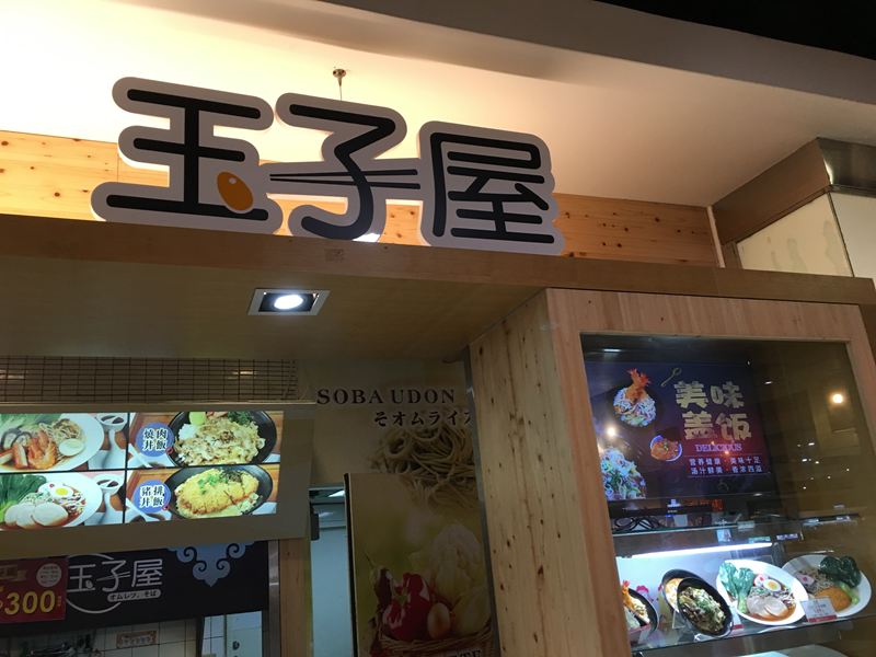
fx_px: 734
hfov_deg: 61.7
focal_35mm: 29
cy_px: 328
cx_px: 438
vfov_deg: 48.2
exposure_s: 1/30
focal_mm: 4.15
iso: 40
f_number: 2.2
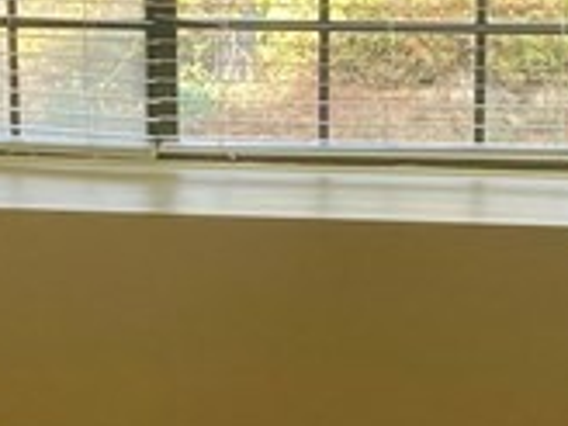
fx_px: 2872
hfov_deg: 11.3
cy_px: 447
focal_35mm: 175
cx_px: 121
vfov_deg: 8.4
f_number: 1.8
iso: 50
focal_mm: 3.99
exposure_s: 1/121
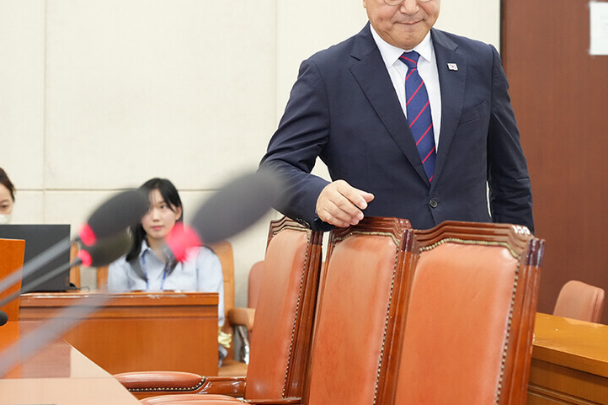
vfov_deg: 12.1
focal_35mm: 113
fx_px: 1908
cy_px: 153
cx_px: 338
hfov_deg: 18.1
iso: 3200
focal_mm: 85
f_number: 5
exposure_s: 1/160
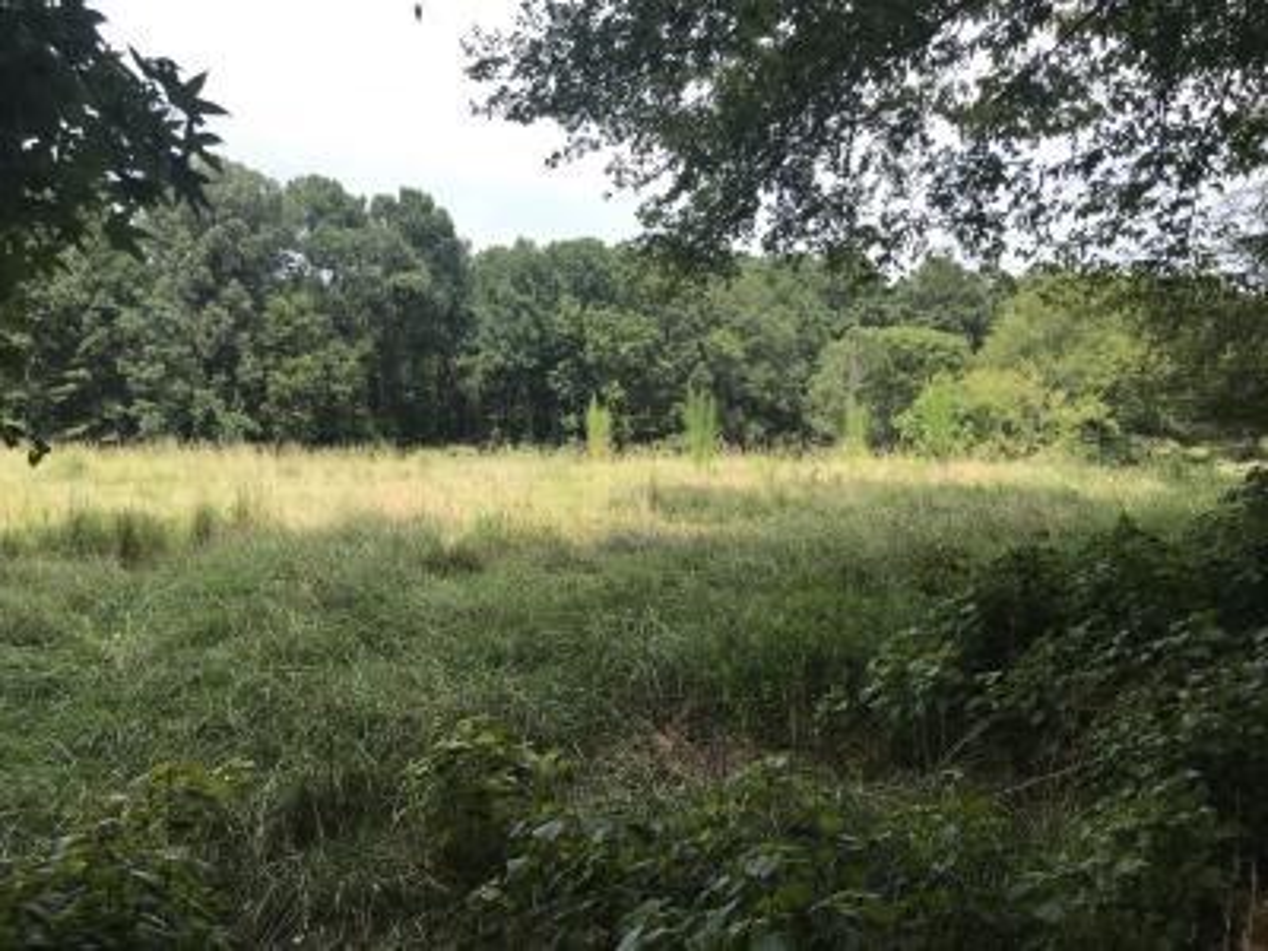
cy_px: 476
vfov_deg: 49.7
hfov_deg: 63.4
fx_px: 1026
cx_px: 634
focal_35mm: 28
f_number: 1.8
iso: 20
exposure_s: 1/1312
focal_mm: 3.99
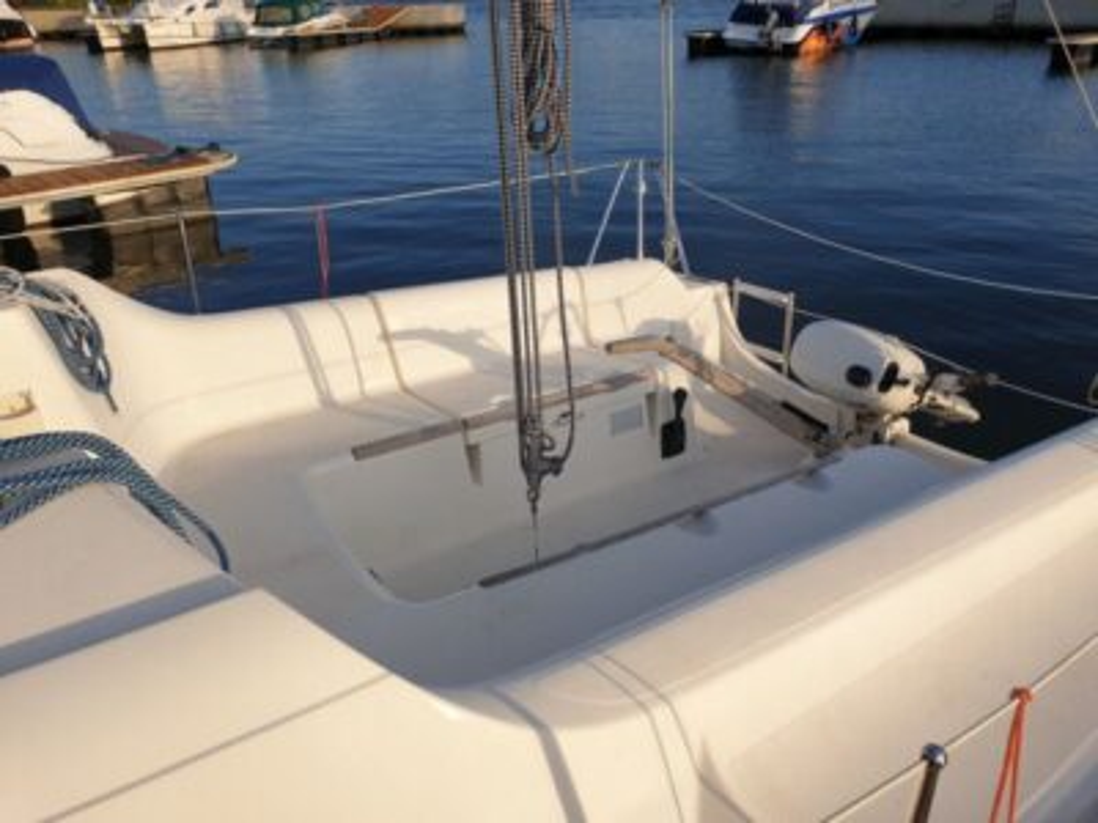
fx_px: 825
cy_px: 412
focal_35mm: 26
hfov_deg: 67.3
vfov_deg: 53.1
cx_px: 549
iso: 50
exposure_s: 1/1572
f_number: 2.4
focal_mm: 4.3
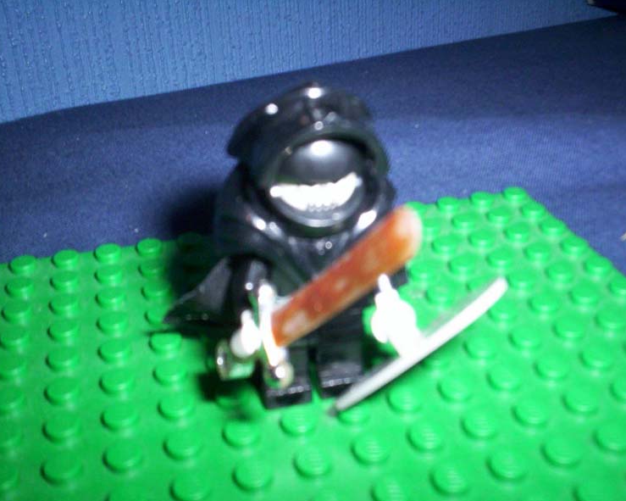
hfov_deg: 45.8
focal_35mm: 40
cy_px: 253
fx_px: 741
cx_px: 330
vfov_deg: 37.3
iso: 140
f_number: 4.5
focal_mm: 4.99
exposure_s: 1/60
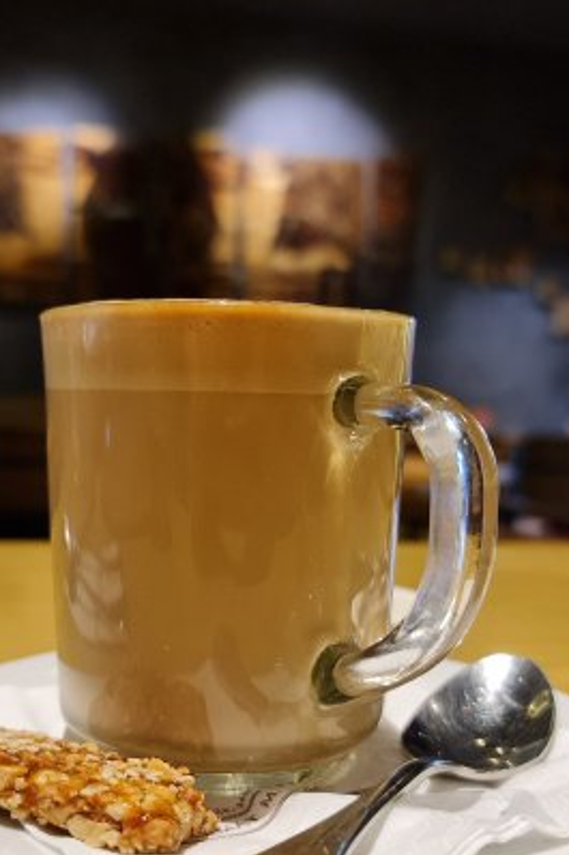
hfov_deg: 33.3
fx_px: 949
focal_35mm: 40
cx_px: 235
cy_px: 537
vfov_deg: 48.0
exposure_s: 1/50
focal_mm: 7
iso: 400
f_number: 1.8
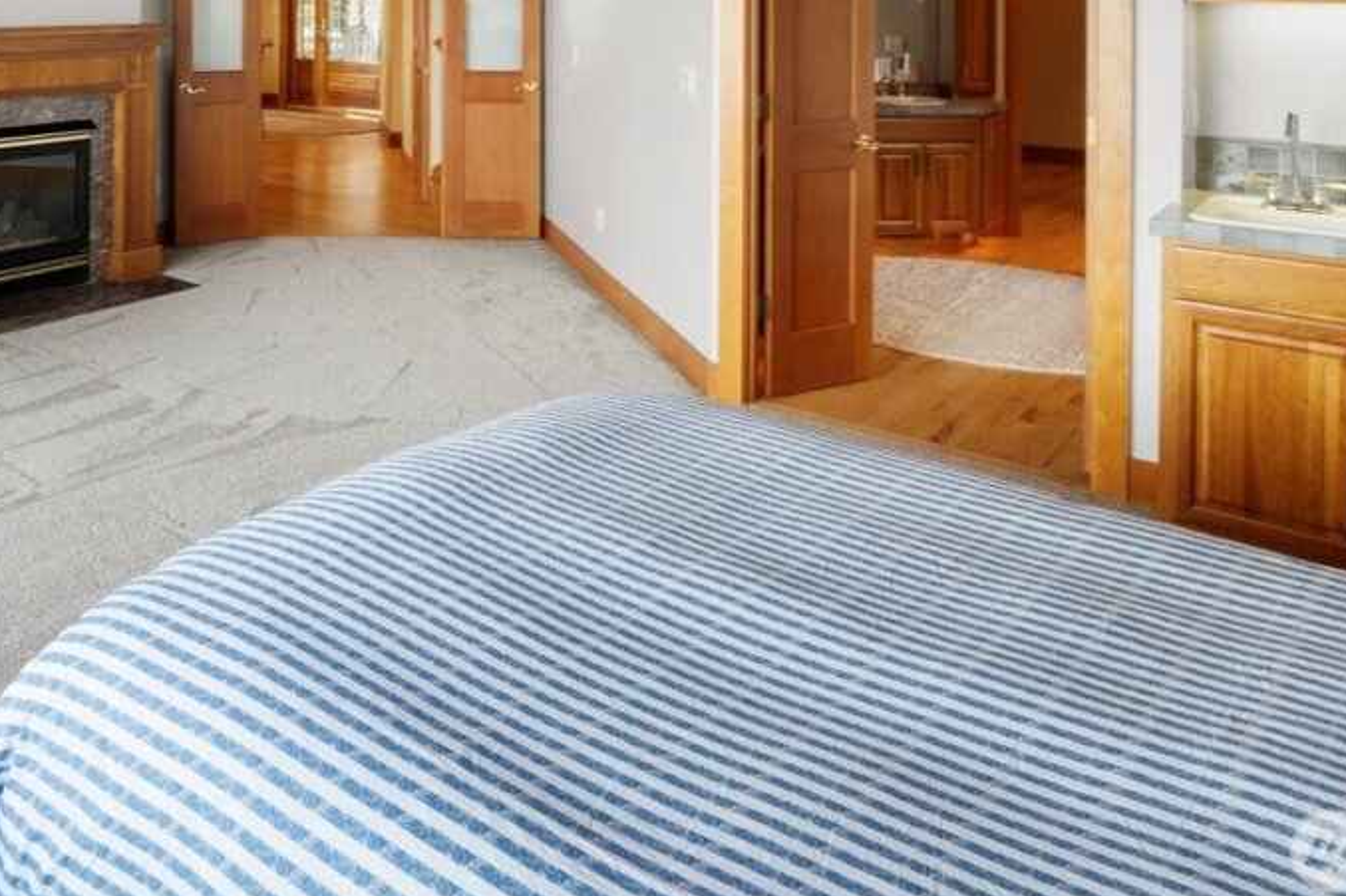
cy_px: -13
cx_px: 298
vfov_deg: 36.2
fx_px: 1217
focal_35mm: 33
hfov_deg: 54.5
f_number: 9
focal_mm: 10.5
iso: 800
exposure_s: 1/6
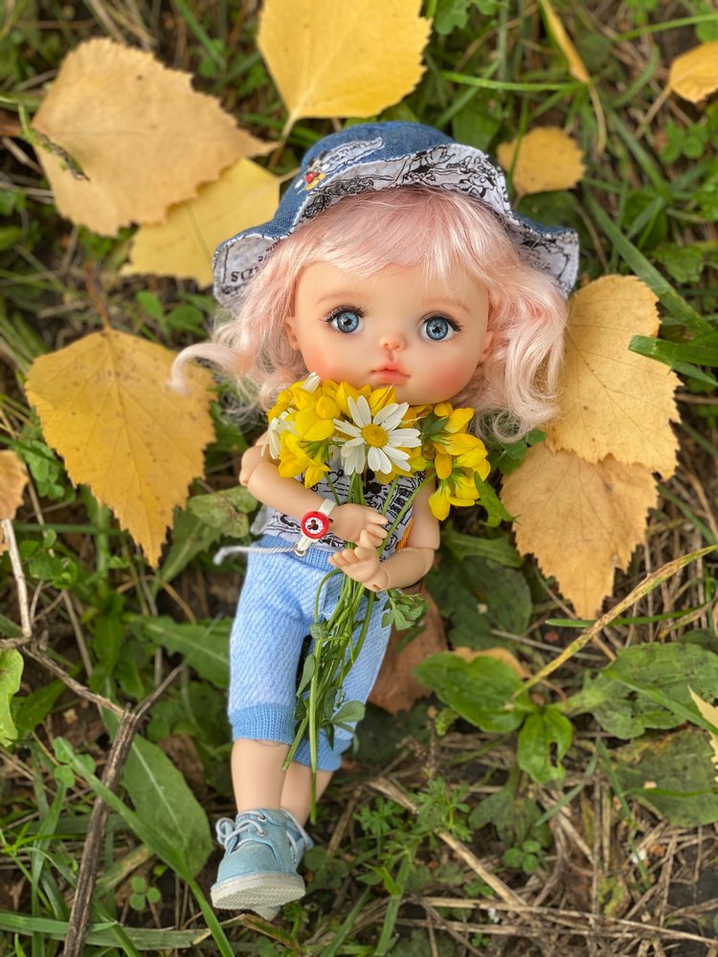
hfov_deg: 28.0
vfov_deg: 36.8
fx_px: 1438
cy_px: 478
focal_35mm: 52
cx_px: 359
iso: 40
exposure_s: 1/122
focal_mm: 6
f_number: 2
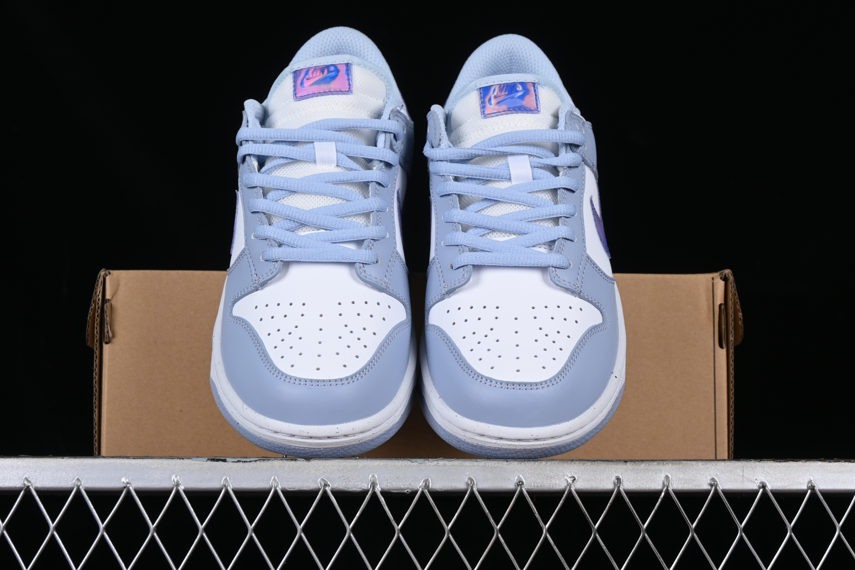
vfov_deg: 18.2
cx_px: 428
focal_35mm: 75
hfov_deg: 27.0
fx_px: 1781
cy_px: 285
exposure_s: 1/80
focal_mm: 50
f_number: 8
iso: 160
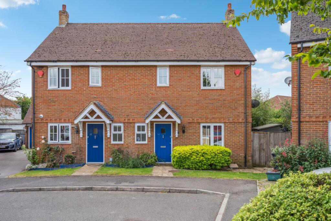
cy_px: 110
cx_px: 166
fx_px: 276
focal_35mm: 30
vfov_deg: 43.6
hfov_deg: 61.9
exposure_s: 1/500
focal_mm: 30
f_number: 5.6
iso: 250
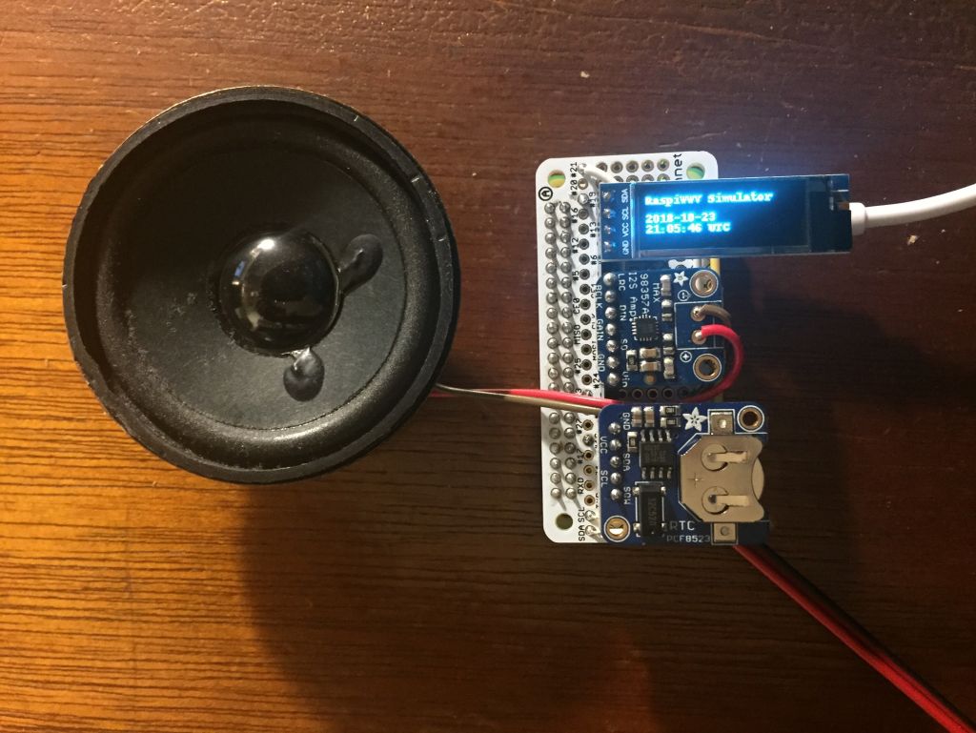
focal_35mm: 29
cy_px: 366
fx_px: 818
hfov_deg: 61.6
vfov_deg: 48.3
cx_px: 488
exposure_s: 1/15
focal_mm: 4.15
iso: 320
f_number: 2.2
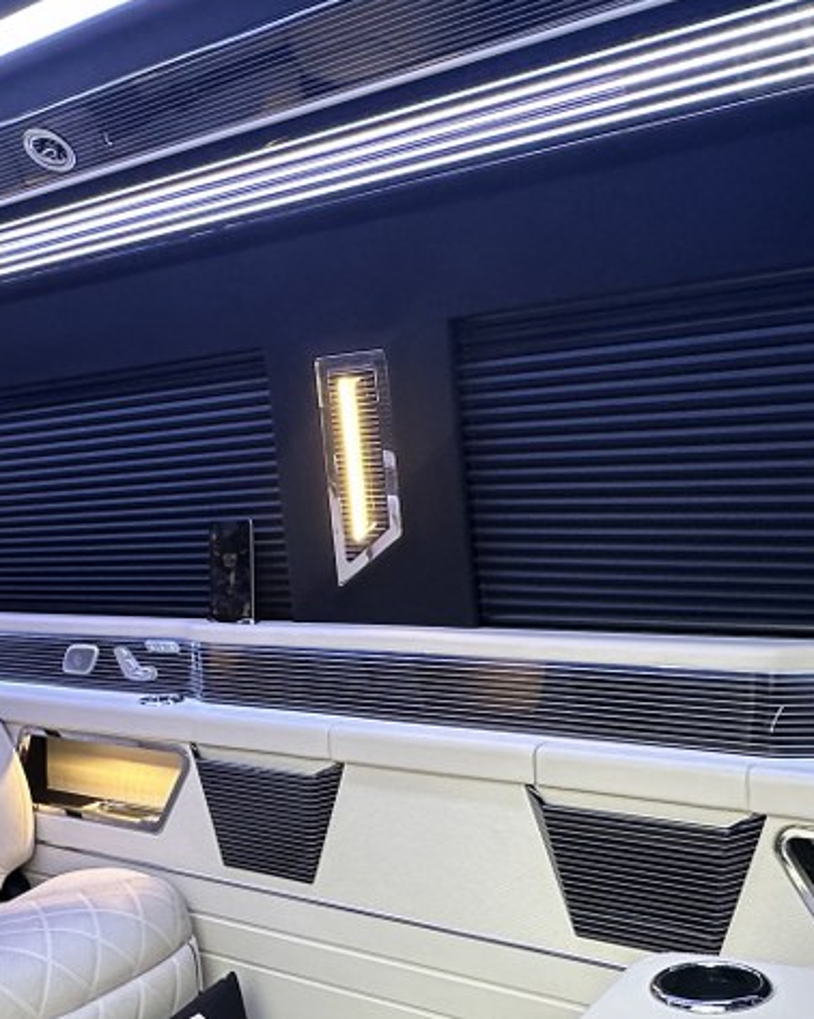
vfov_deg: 49.1
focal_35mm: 37
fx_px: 1115
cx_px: 289
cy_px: 534
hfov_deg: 39.7
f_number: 2.2
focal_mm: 2.22
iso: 250
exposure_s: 1/99
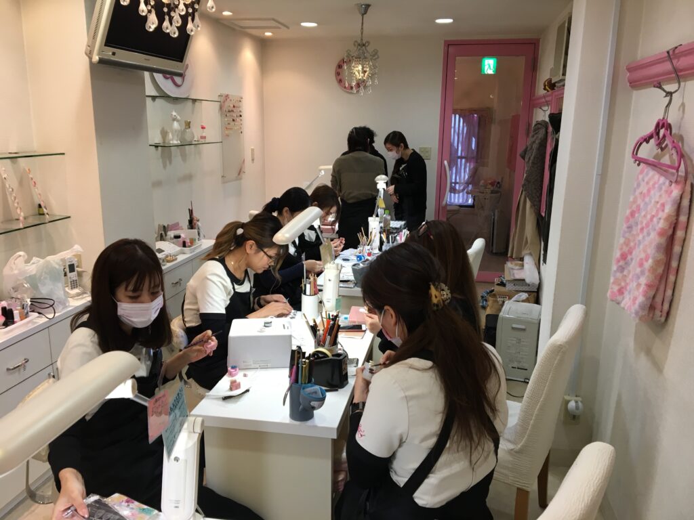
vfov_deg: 48.2
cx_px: 347
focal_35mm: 29
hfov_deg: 61.7
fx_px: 581
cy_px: 260
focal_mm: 4.15
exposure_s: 1/30
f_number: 2.2
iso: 50
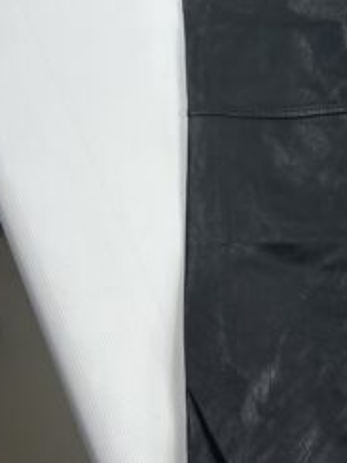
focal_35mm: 64
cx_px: 375
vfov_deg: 29.1
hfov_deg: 21.8
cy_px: 51
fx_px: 855
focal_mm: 5.7
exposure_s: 1/295
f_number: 1.5
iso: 50
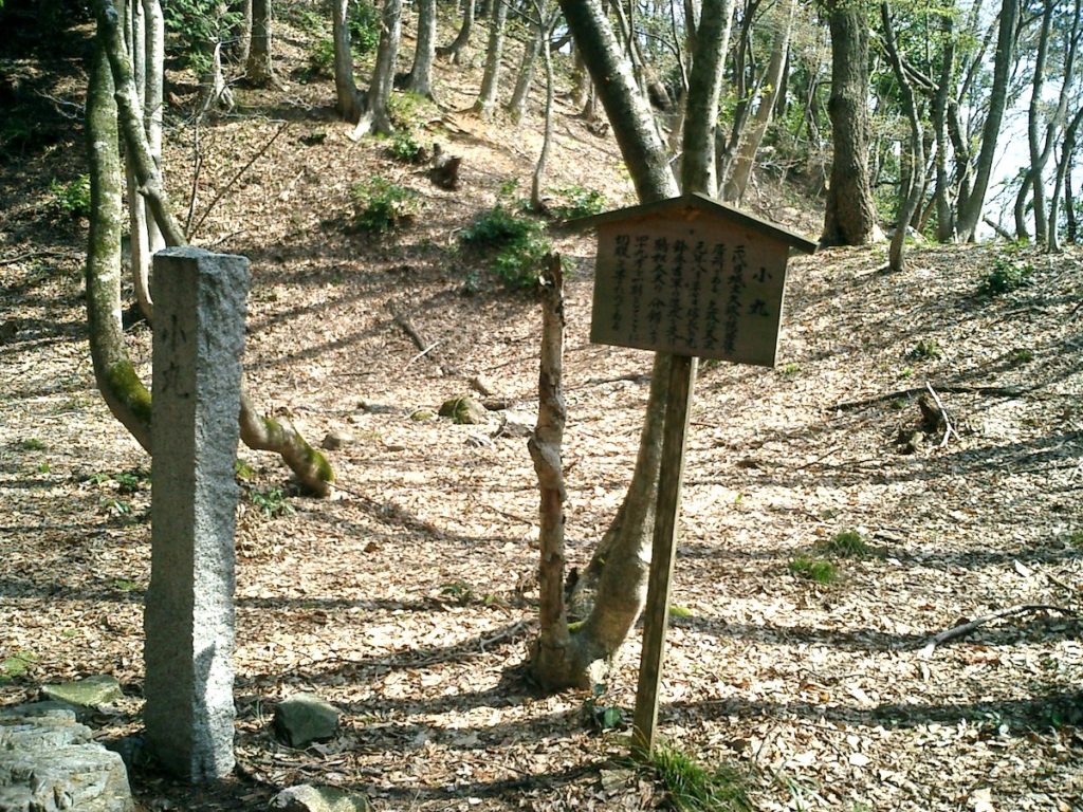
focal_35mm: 36
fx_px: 1126
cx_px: 542
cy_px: 406
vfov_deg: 39.7
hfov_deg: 51.4
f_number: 3.2
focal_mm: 7.5
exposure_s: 1/400
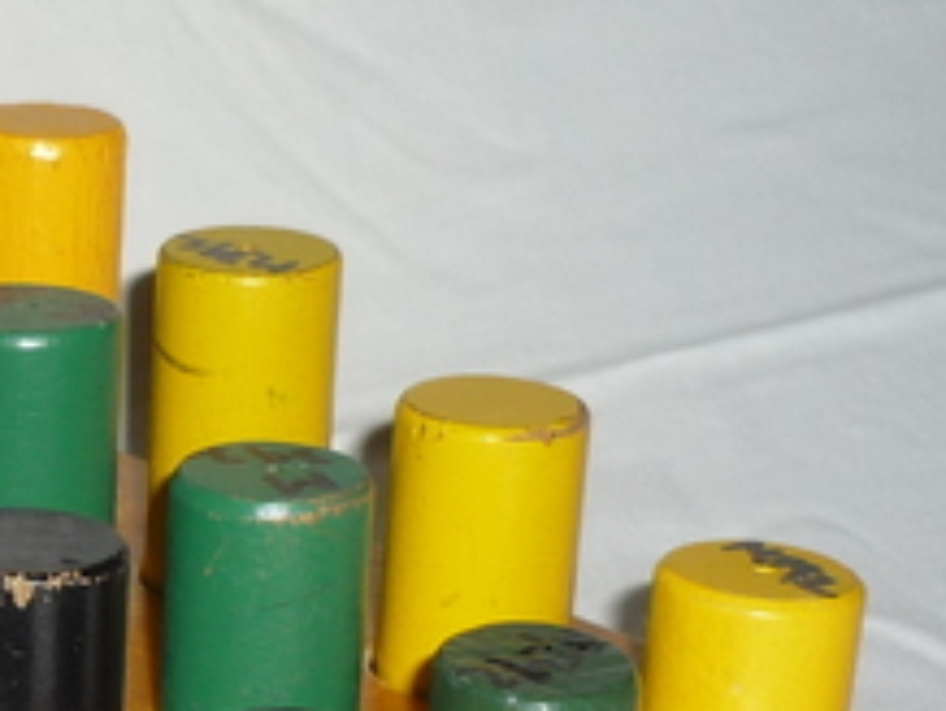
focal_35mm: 121
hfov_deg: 15.5
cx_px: -282
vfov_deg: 12.1
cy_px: 694
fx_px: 3310
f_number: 2.8
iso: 100
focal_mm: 5.5
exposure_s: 1/30
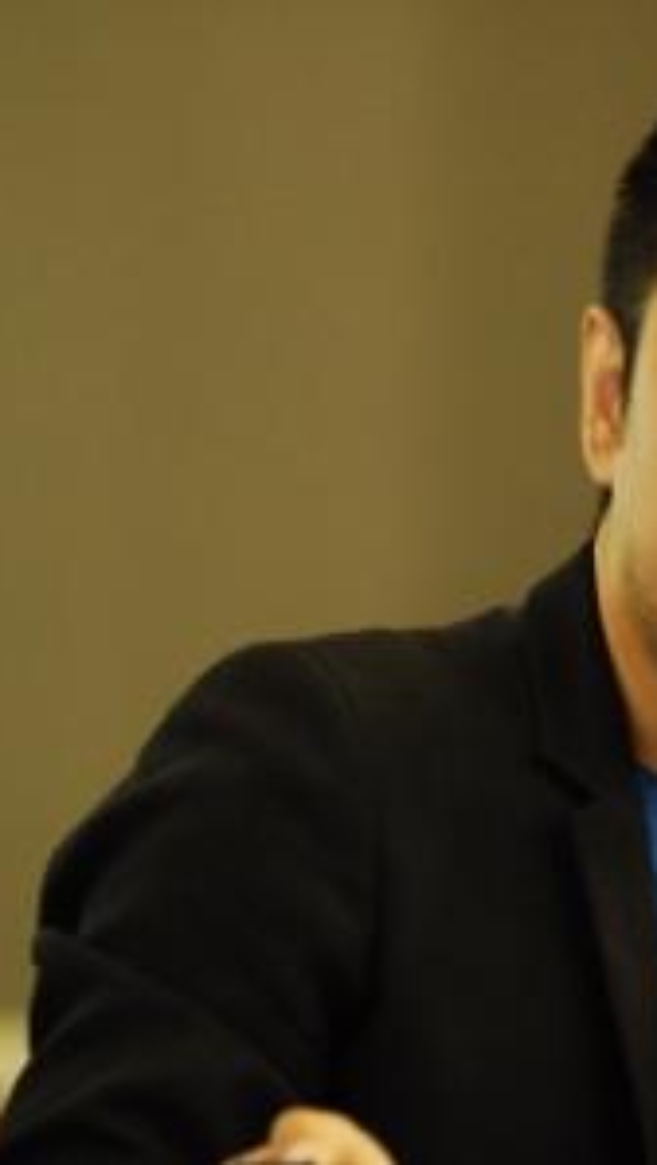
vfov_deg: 5.9
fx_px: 11340
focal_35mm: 367
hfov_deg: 3.3
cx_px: 548
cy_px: 582
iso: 1250
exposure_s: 1/25
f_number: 2.8
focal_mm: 155
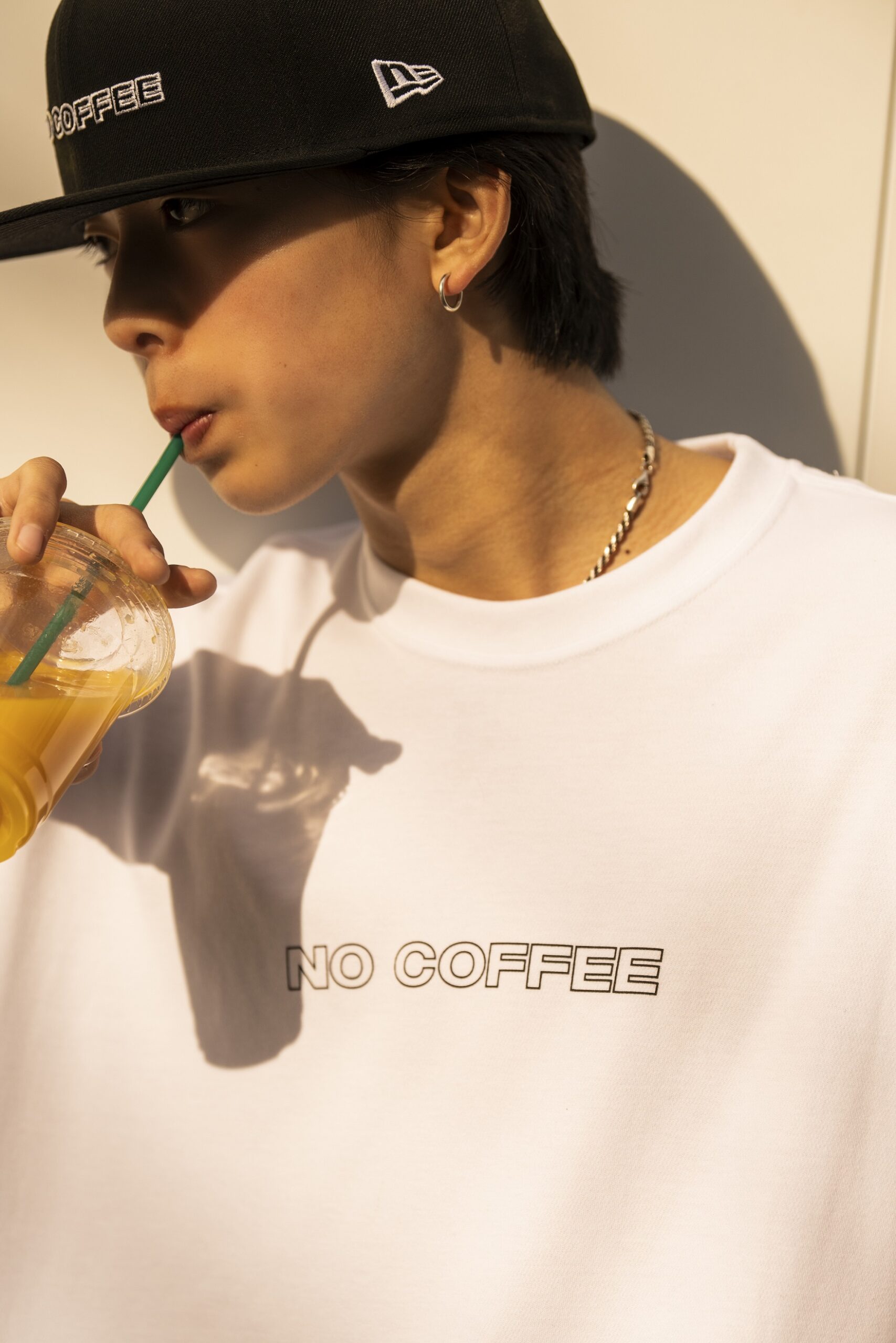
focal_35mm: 130
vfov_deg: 15.8
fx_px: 4852
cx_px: 448
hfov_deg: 10.6
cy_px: 672
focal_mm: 130
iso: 100
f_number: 4
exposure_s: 1/2000
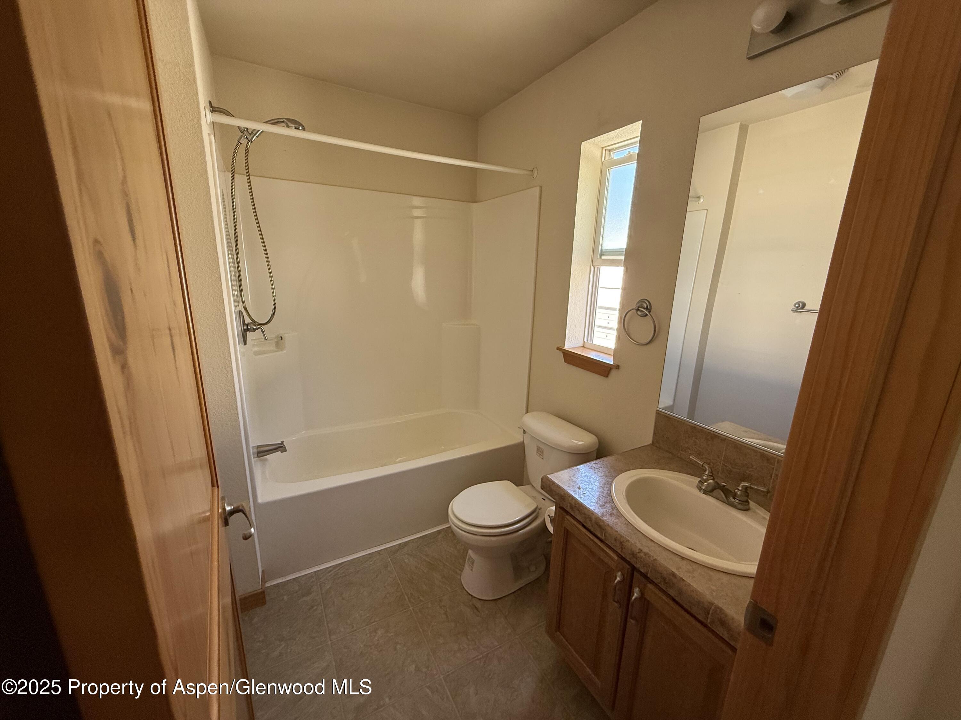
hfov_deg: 102.1
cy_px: 360
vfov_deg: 85.7
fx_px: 389
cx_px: 480
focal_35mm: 14
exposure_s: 1/99
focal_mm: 2.22
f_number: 2.2
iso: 160
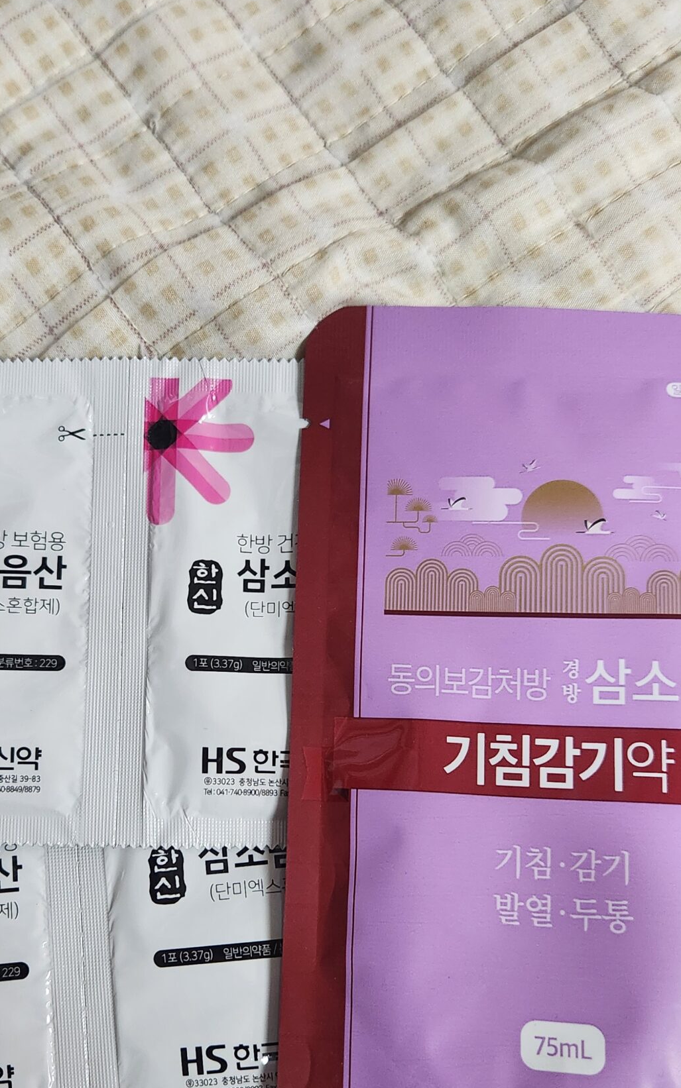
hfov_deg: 33.3
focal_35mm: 38
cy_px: 648
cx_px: 232
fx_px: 1128
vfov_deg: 51.2
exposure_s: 1/120
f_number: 1.8
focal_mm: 5.4
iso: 250
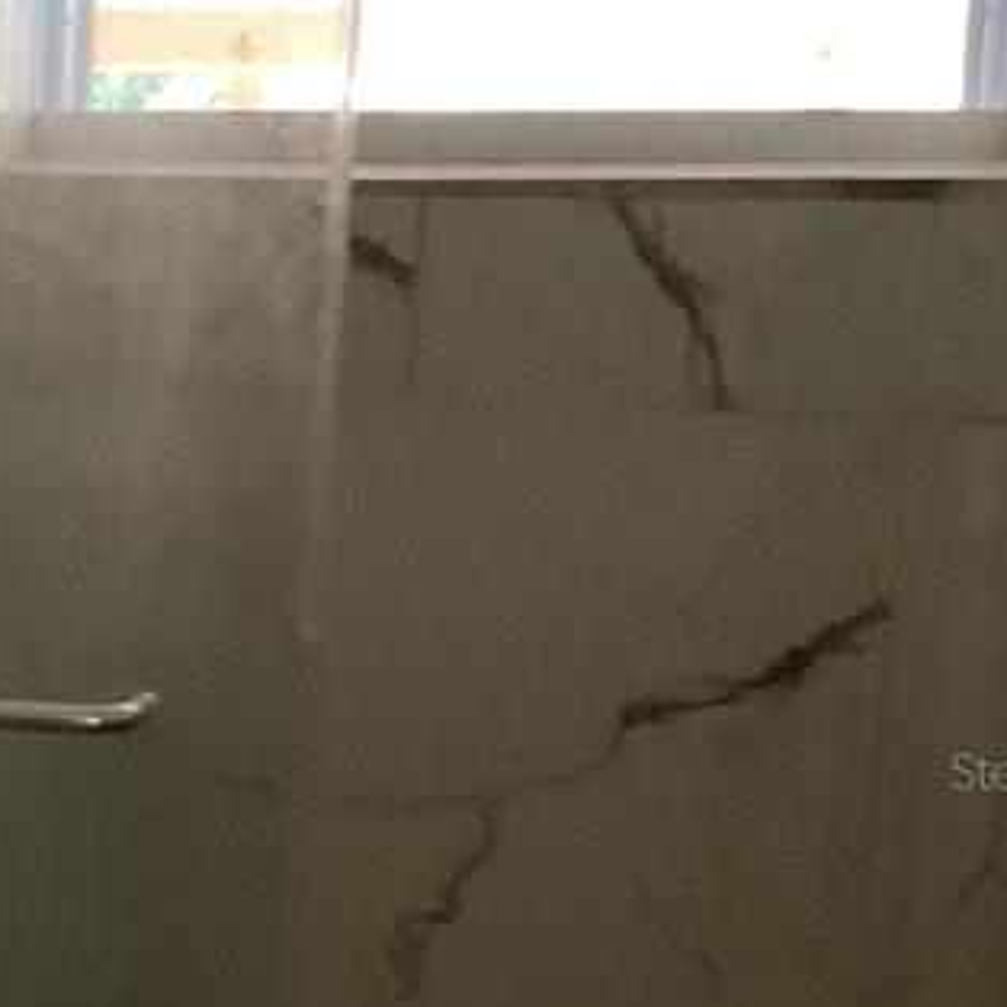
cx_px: -266
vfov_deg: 17.6
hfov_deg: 16.8
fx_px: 3225
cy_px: 770
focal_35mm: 98
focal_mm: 3
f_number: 1.8
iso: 500
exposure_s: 1/20
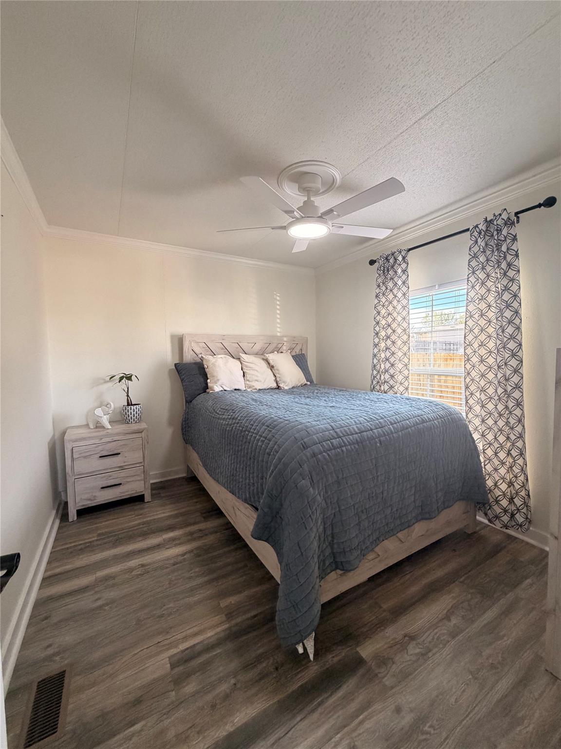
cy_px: 374
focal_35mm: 14
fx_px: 303
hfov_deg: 85.7
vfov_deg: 102.1
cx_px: 280
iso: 250
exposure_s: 1/120
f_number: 2.2
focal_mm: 2.22
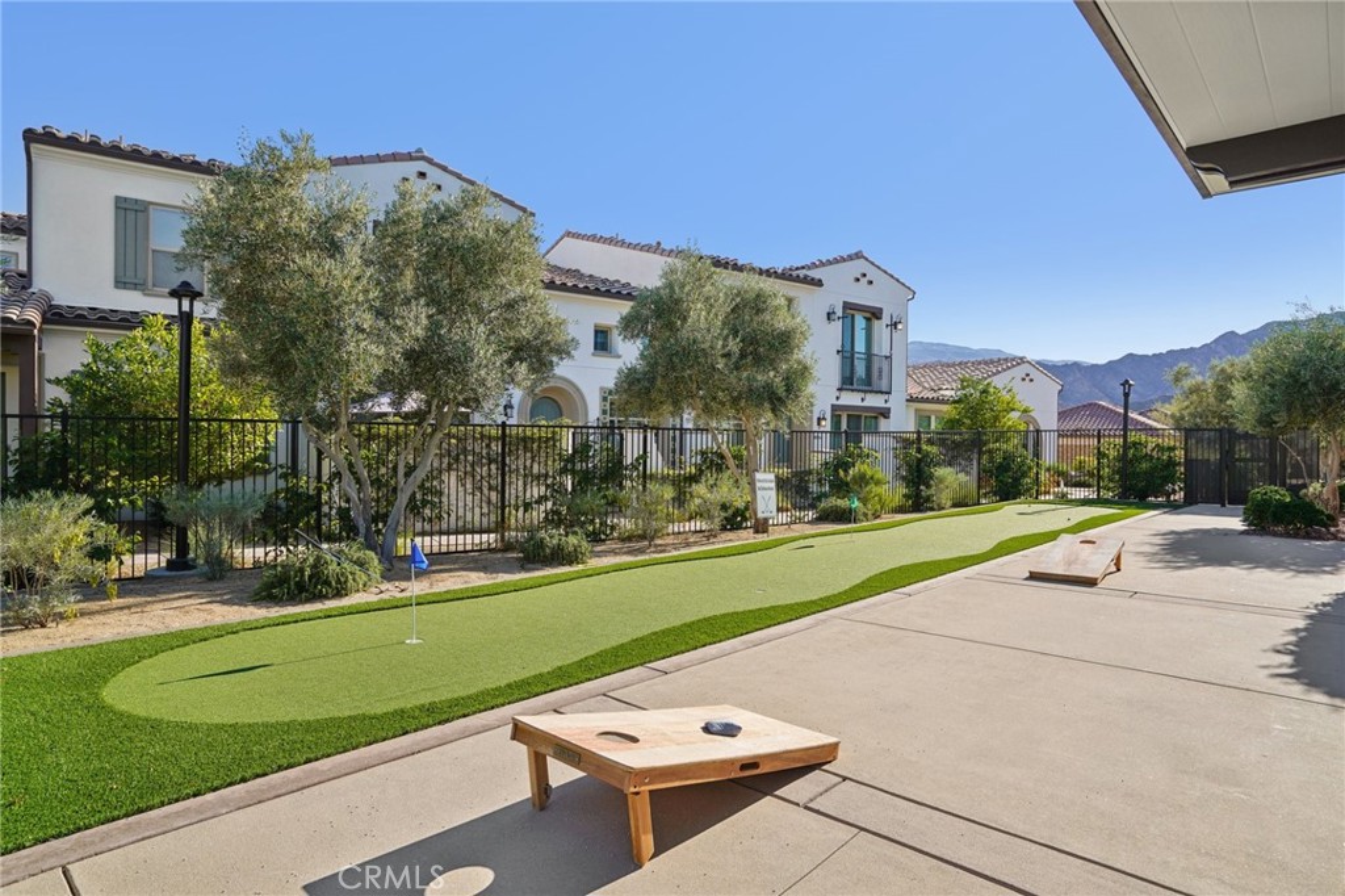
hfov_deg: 84.0
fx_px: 747
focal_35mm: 20
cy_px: 448
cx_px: 672
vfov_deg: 61.9
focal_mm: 20
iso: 100
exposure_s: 1/250
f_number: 7.1
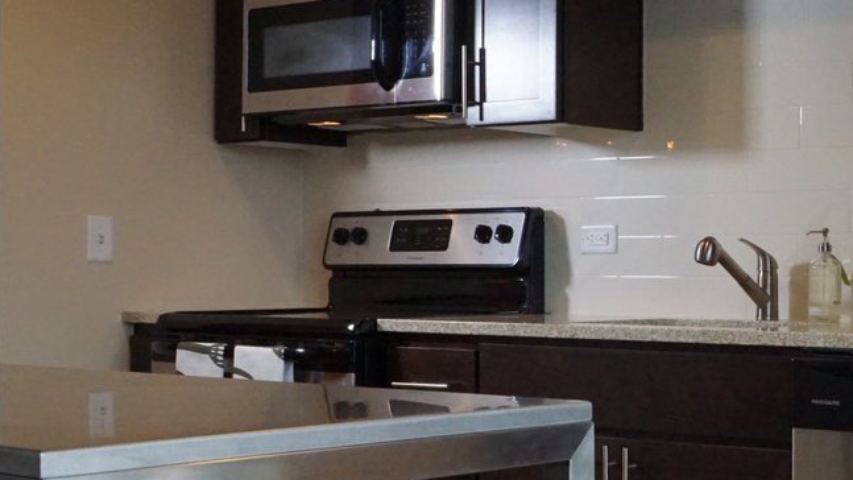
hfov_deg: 29.2
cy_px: 292
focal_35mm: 68
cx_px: 827
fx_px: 1538
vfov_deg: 17.7
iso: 3200
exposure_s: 1/50
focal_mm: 20
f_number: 14
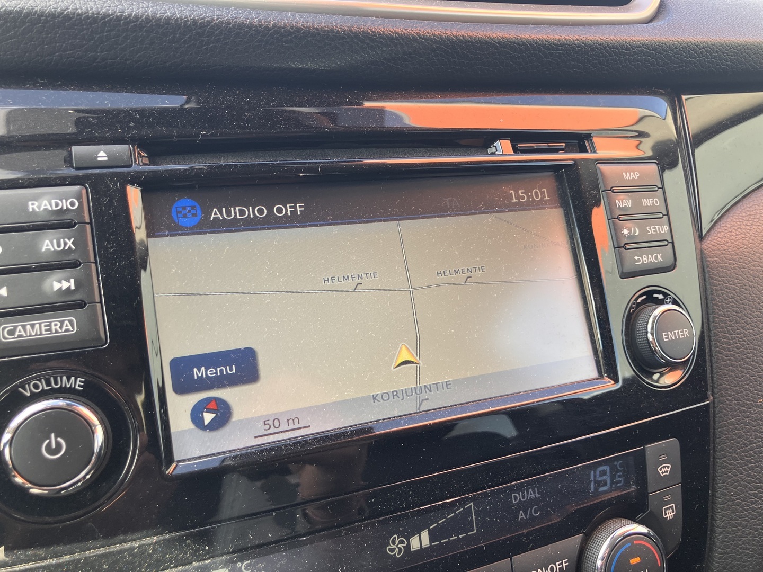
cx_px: 382
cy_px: 286
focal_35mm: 28
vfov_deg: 49.7
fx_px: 617
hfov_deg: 63.4
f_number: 1.8
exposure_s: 1/121
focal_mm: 3.99
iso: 40
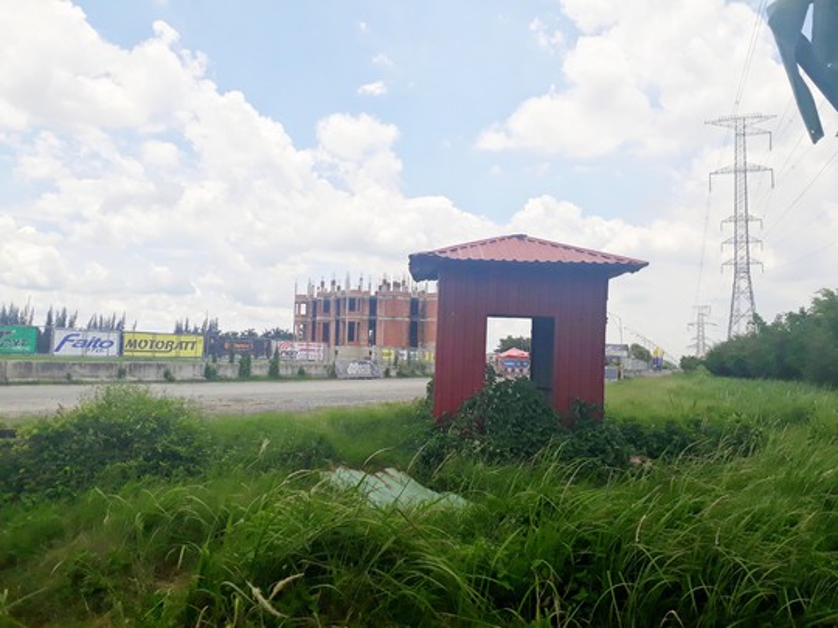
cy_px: 314
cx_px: 419
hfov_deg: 65.3
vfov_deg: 51.4
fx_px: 654
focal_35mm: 27
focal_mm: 3.6
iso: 40
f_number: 1.9
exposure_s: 1/1923
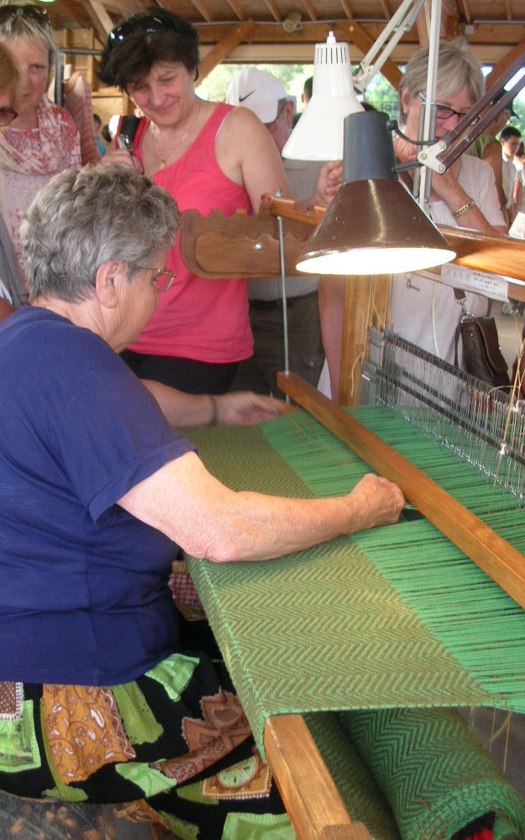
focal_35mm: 38
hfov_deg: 33.5
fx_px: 870
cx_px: 223
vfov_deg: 51.5
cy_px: 415
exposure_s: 1/30
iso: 60
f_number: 2.8
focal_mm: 5.8
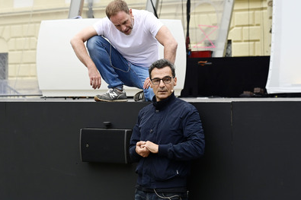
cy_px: 90
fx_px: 669
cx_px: 133
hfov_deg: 25.4
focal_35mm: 80
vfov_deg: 17.0
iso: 640
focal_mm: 70
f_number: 5
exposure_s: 1/400
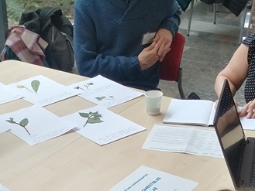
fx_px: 582
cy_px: 165
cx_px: 98
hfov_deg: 24.6
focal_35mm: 79
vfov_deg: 18.4
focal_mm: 3.46
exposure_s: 1/180
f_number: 1.8
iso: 80
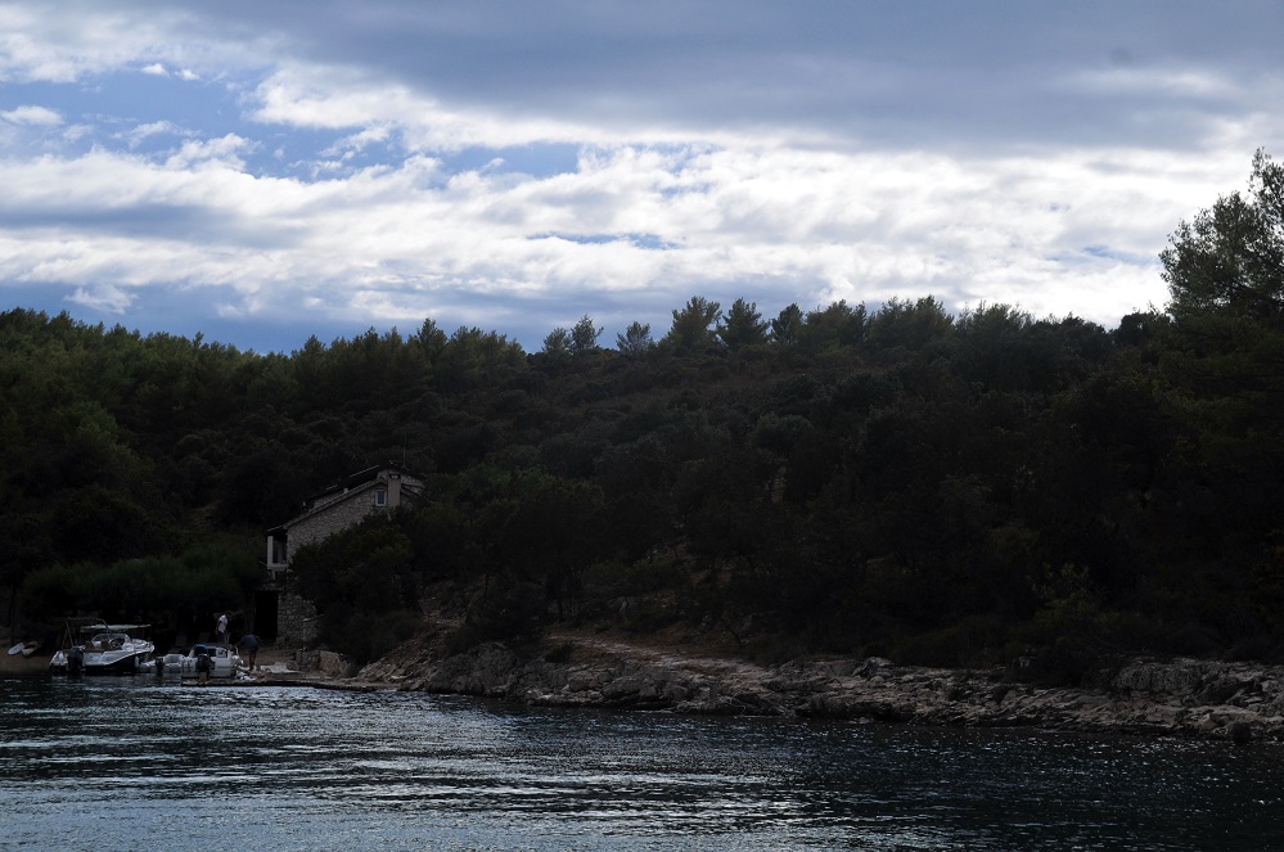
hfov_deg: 27.0
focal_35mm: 75
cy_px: 426
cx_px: 642
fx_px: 2671
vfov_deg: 18.1
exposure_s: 1/2000
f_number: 6.3
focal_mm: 50
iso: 250
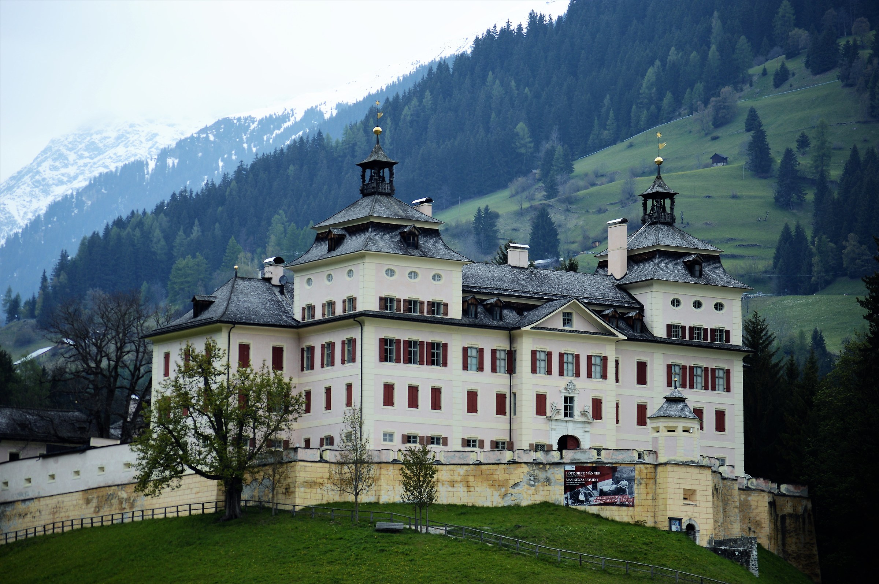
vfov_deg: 9.3
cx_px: 440
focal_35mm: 147
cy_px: 292
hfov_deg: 14.0
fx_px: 3586
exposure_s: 1/400
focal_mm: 98
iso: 100
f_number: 4.5
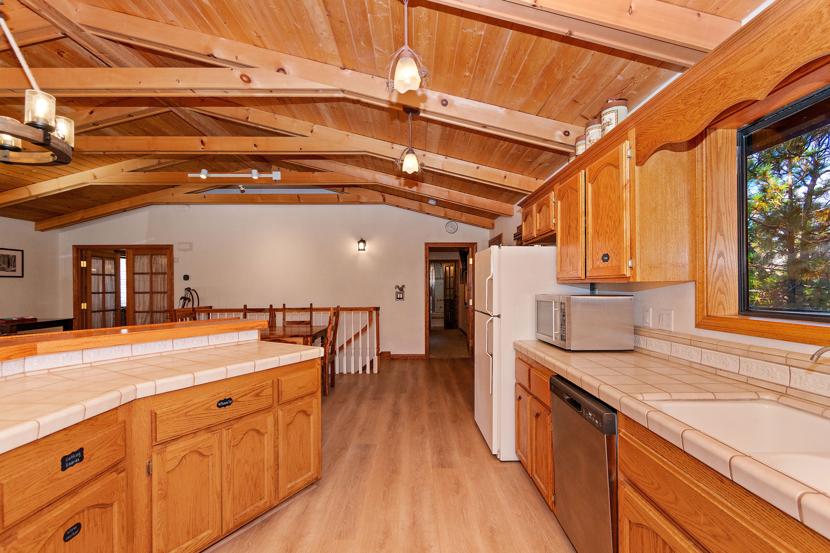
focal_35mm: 15
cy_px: 276
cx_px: 415
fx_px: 346
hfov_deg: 100.4
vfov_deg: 77.3
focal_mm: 10
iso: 320
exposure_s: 1/200
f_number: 5.6
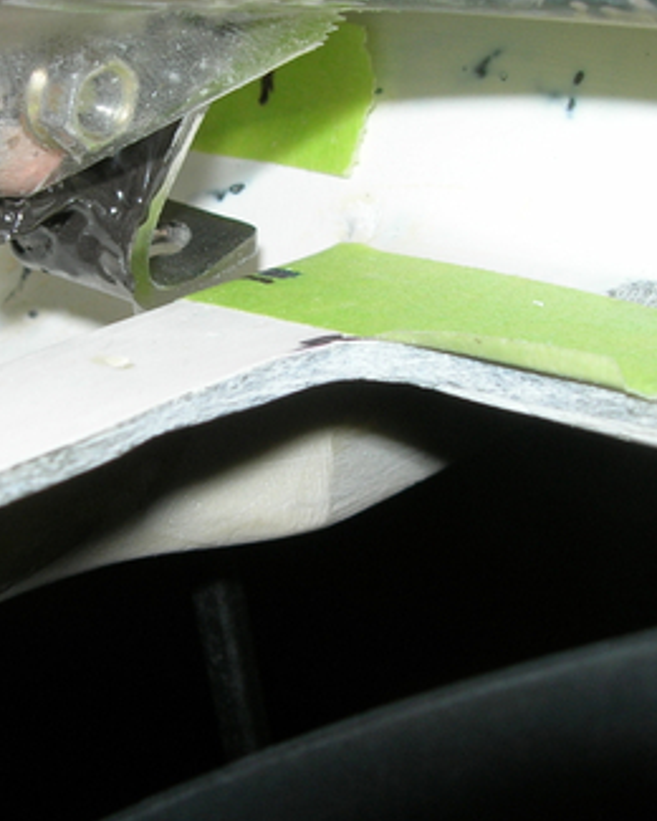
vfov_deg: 26.0
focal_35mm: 73
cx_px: 235
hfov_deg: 20.9
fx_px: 1774
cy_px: 323
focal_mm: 7.8
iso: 64
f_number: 4.8
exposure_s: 1/60.1
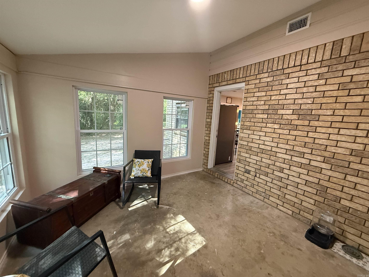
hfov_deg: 102.1
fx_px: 149
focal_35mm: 14
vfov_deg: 85.7
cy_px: 138
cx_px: 184
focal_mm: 2.22
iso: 400
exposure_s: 1/60
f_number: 2.2
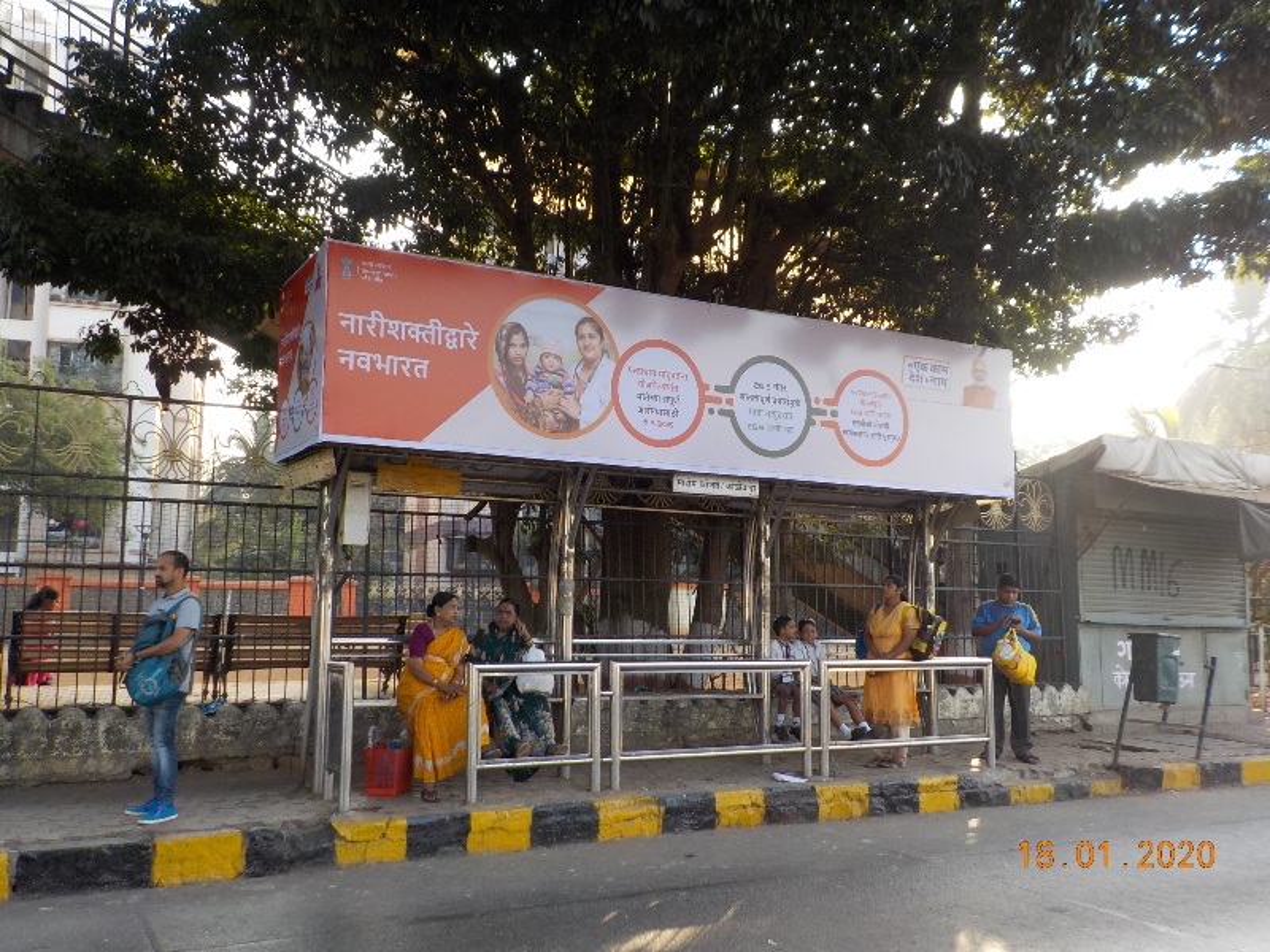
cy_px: 476
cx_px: 635
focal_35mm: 30
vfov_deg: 46.8
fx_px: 1101
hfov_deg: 60.0
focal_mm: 4.1
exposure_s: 1/160
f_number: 3.3
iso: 125
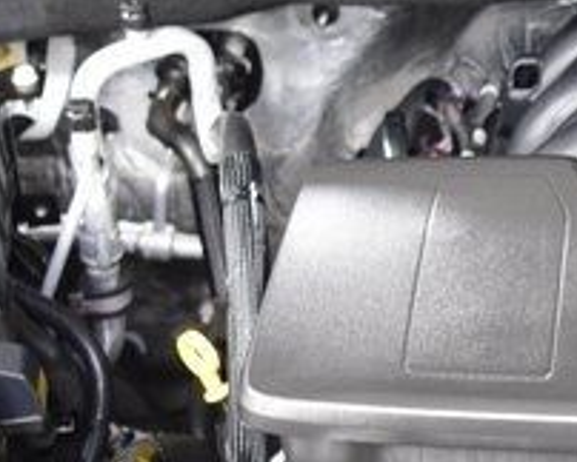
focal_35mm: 107
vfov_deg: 14.4
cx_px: 708
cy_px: 258
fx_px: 1829
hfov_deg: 17.1
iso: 1600
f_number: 2.8
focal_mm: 24
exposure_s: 1/13
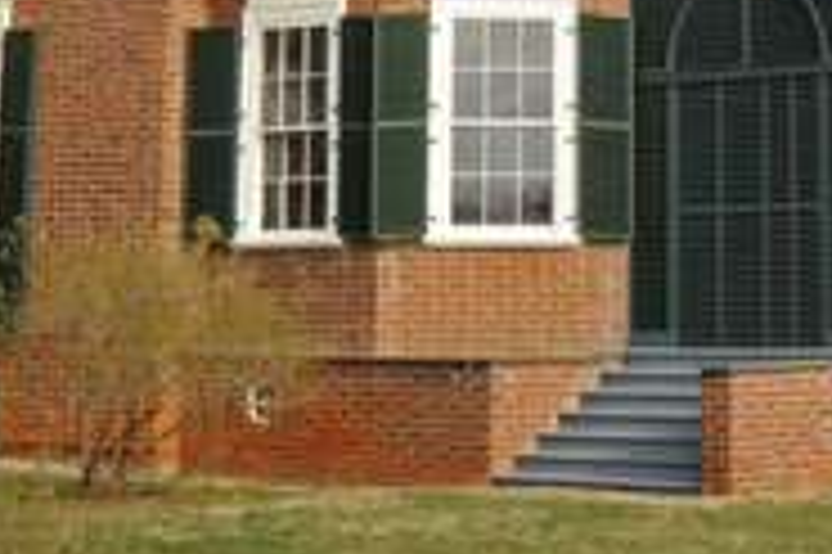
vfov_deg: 10.7
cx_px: 774
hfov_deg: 17.2
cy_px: -534
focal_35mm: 117
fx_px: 2702
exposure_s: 1/640
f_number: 13
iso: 800
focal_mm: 18
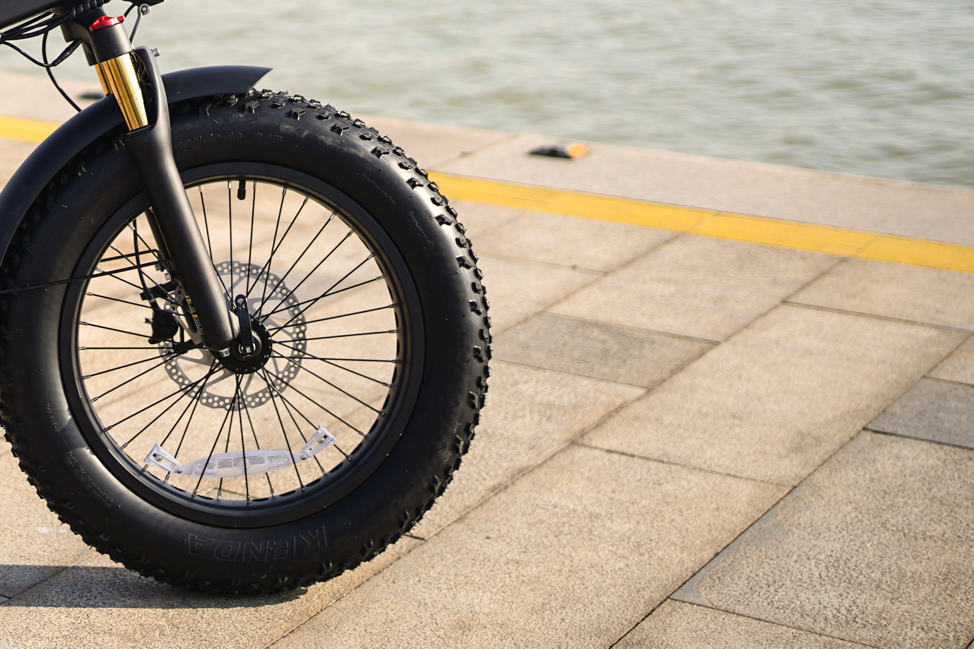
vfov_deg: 16.3
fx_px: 2218
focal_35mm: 82
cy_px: -9
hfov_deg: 23.3
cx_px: -99
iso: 64
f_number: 1.8
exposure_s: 1/2500
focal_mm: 35
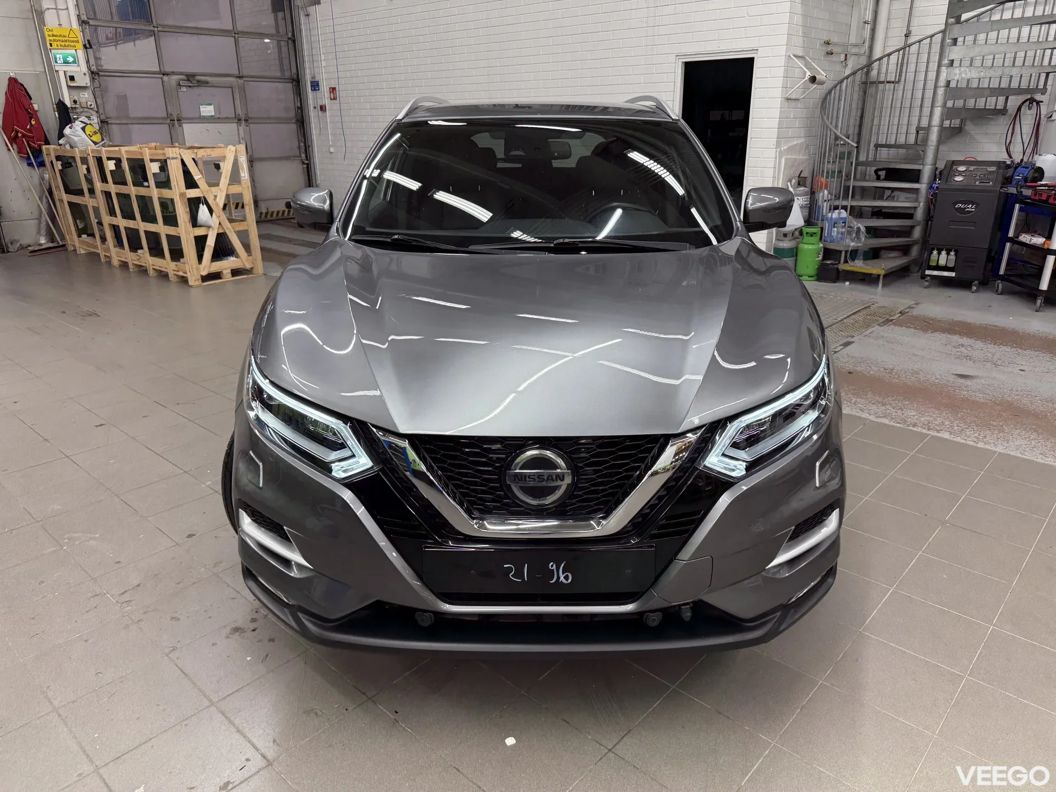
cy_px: 396
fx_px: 732
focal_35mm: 24
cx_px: 528
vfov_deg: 56.8
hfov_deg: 71.6
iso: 160
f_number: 1.78
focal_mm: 6.76
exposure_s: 1/100
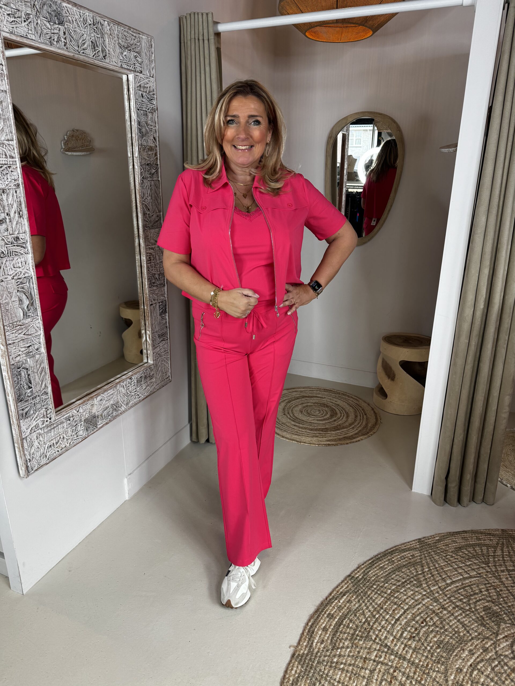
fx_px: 476
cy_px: 343
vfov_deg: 71.6
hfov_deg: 56.8
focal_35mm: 24
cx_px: 258
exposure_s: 1/133
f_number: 1.78
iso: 100
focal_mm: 6.76
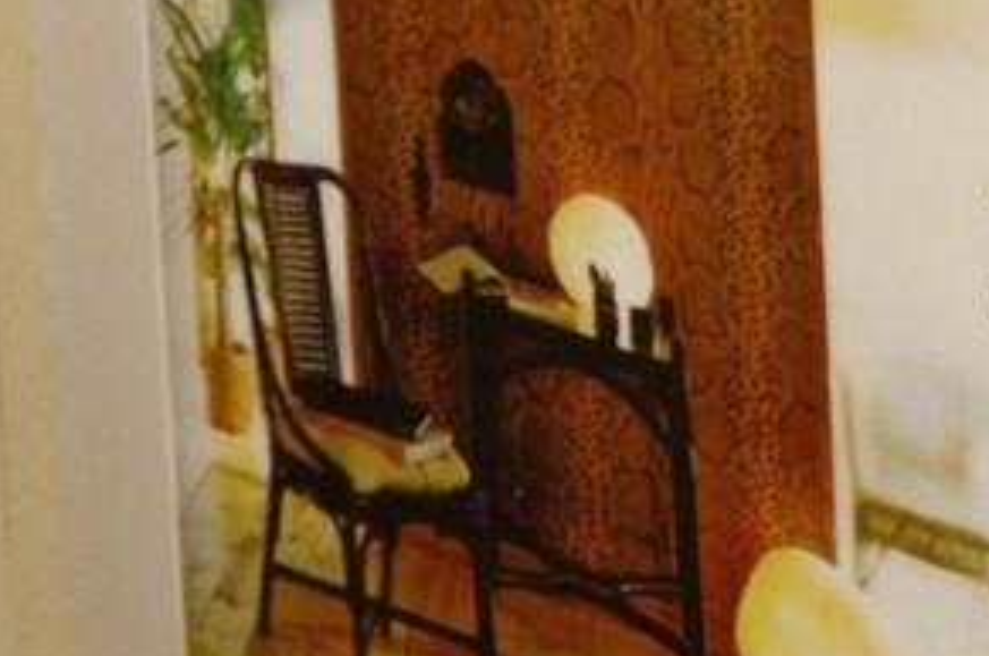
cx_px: 2576
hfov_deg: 9.9
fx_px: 4827
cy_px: -945
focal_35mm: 176
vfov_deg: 7.3
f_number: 5
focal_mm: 32
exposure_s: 1/30
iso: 1600
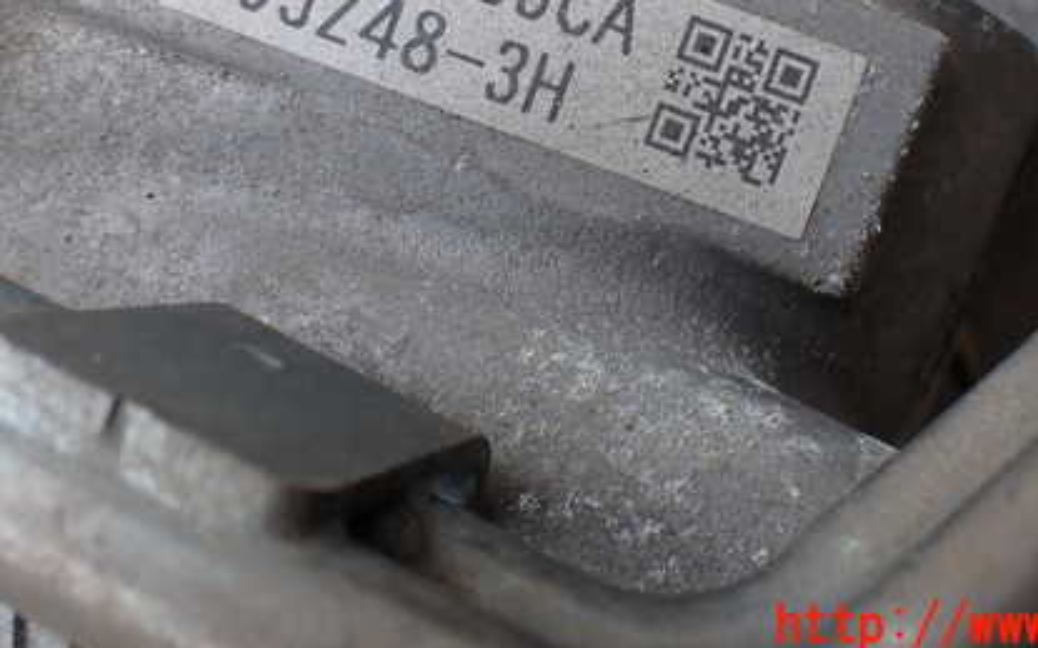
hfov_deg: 43.4
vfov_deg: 27.2
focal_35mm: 46
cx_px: 590
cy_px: 95
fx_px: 1301
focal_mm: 5.4
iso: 100
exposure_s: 1/200
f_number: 3.2
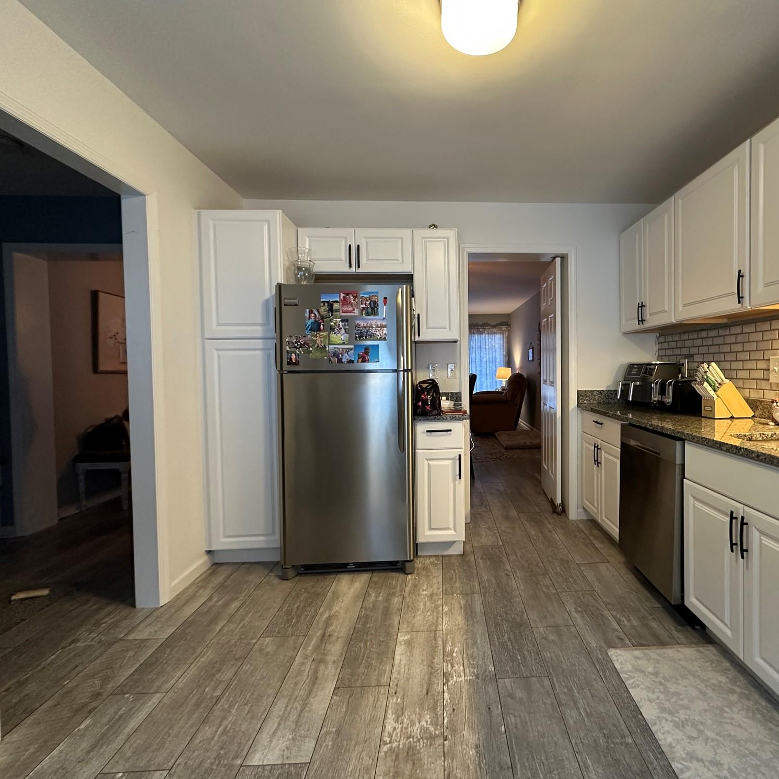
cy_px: 381
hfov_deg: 82.9
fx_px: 433
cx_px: 468
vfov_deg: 84.0
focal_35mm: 17
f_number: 2.2
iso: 400
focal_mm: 2.22
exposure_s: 1/60
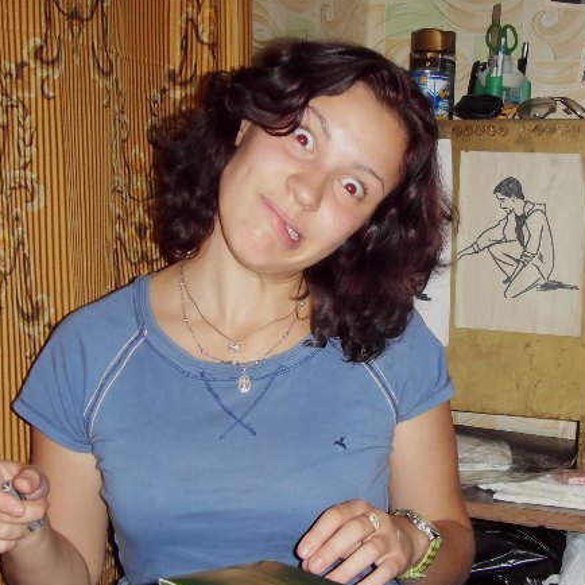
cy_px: 303
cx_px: 342
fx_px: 1166
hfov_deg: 28.1
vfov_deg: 28.2
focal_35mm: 61
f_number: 3.5
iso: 100
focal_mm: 6.6
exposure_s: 1/45
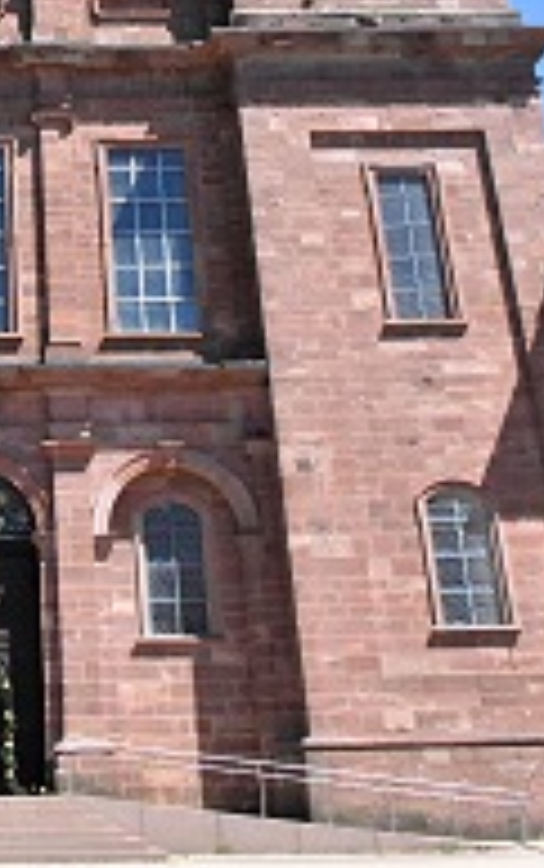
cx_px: -61
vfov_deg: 29.2
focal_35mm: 63
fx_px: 1491
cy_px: -92
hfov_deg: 19.7
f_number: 10
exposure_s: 1/8000
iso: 5000
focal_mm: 18
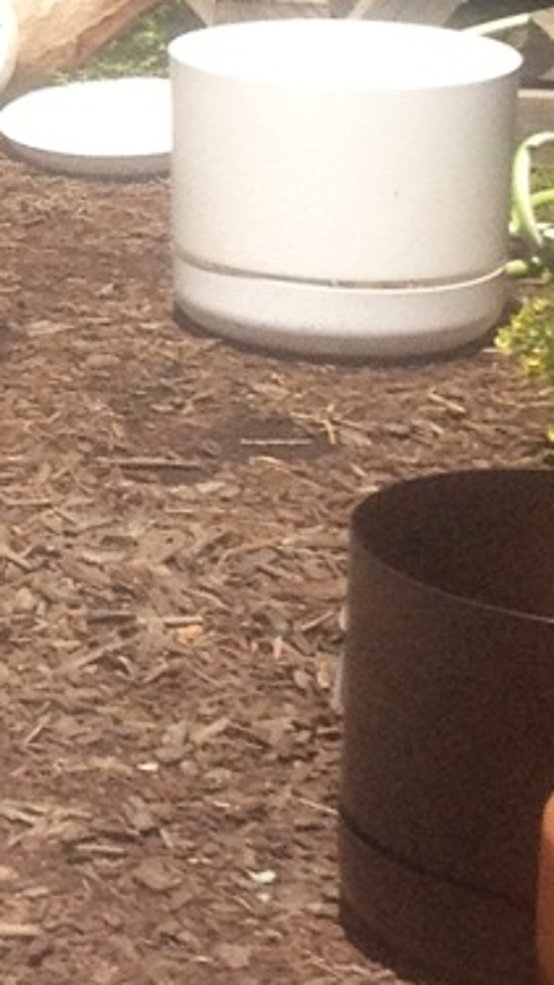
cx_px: -851
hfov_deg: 5.6
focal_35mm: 208
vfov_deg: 10.3
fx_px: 5431
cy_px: -18
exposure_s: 1/1453
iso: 50
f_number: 2.4
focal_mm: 4.28
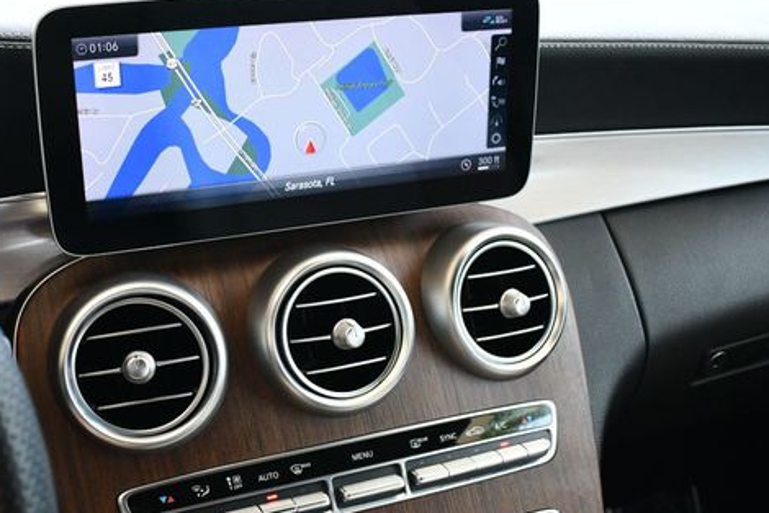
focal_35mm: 49
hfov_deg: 40.1
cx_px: 291
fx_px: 1047
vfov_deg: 27.5
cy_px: 302
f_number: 3.5
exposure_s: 1/250
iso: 720
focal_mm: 18
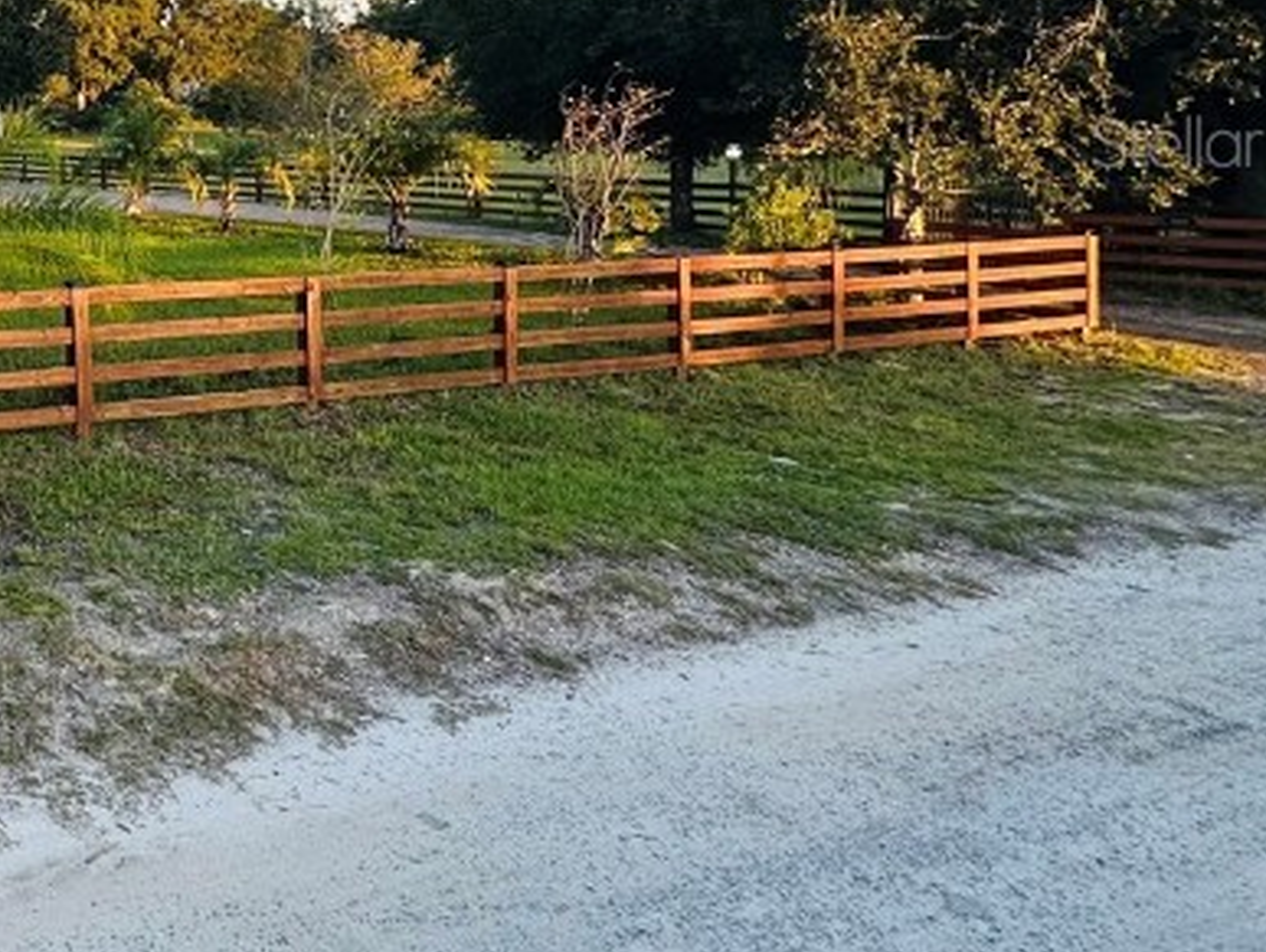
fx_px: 1354
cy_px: 141
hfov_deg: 37.2
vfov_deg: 36.8
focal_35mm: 37
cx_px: -275
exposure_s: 1/270
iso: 40
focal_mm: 2.22
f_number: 2.2
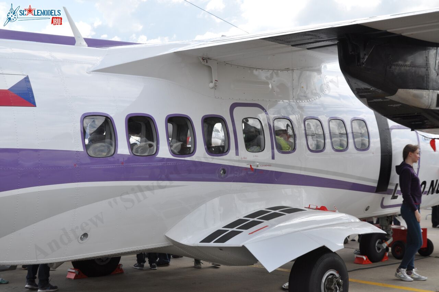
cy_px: 146
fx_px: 731
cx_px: 220
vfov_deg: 22.6
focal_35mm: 60
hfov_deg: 33.4
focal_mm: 40
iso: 200
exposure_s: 1/200
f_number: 8
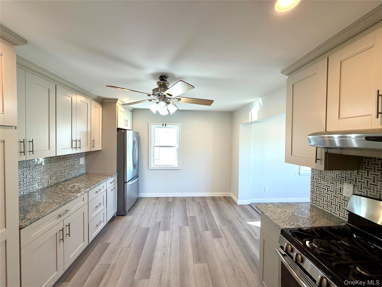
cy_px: 144
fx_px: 154
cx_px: 191
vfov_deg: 85.7
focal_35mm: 14
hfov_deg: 102.1
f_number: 2.2
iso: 100
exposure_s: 1/120
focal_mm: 2.22
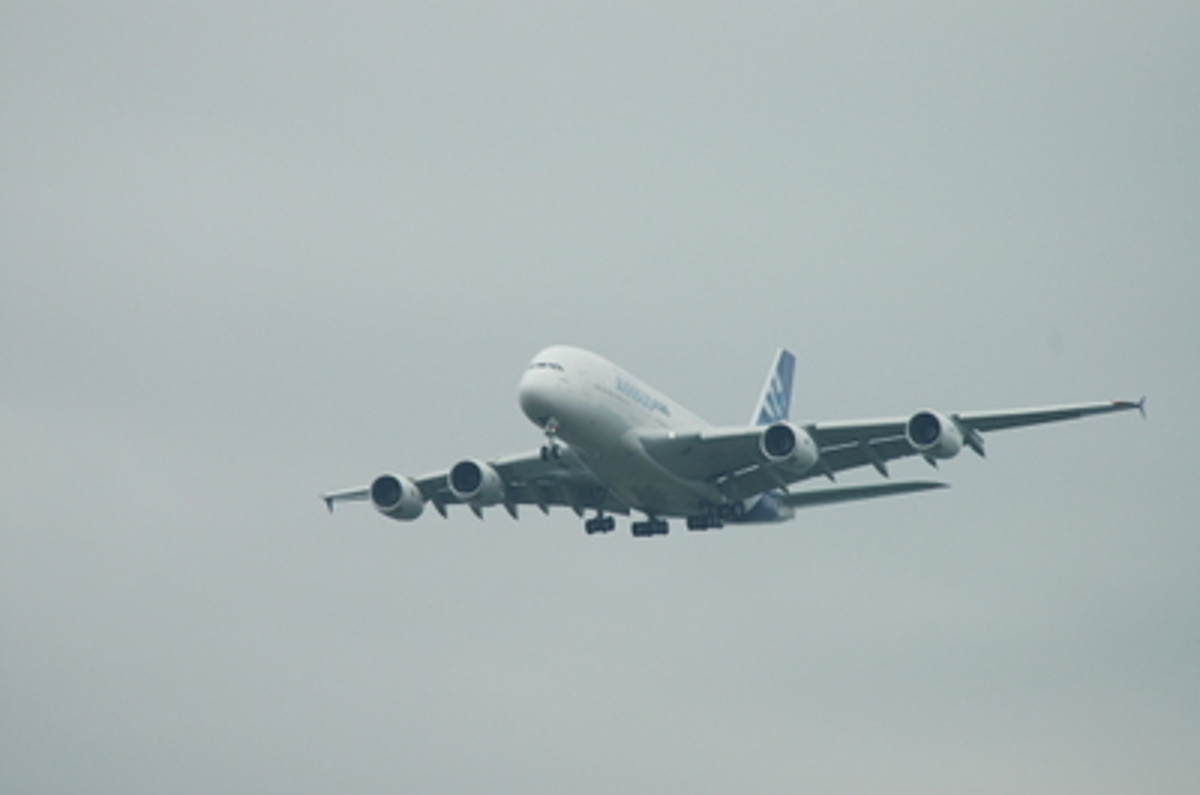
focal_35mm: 180
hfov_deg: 11.4
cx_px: 600
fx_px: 5988
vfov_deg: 7.6
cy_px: 398
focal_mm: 120
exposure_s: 1/640
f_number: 5.6
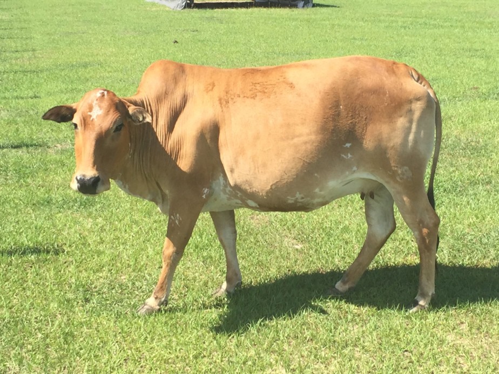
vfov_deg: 48.2
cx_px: 250
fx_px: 418
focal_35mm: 29
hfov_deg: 61.7
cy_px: 187
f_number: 2.2
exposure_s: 1/1014
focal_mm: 4.15
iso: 32
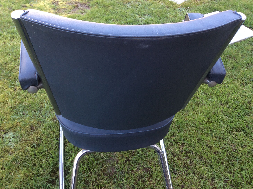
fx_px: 234
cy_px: 94
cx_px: 126
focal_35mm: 32
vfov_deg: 44.1
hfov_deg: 56.9
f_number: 2.4
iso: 40
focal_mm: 3.3
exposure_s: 1/100
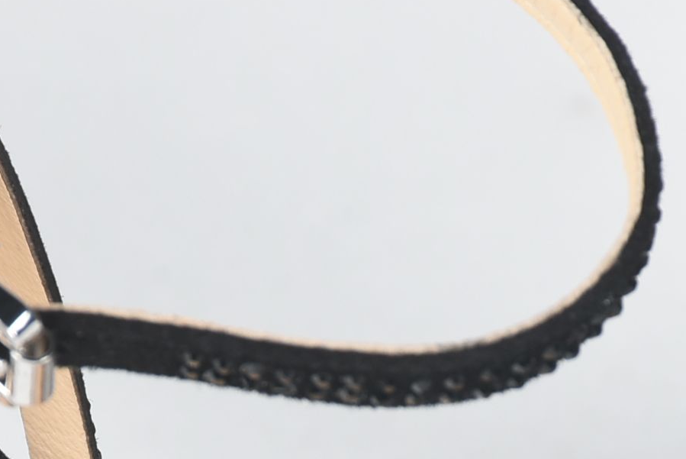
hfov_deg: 2.9
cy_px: 758
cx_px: 327
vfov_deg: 2.0
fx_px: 13330
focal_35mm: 699
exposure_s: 1/125
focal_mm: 140
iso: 200
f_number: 11
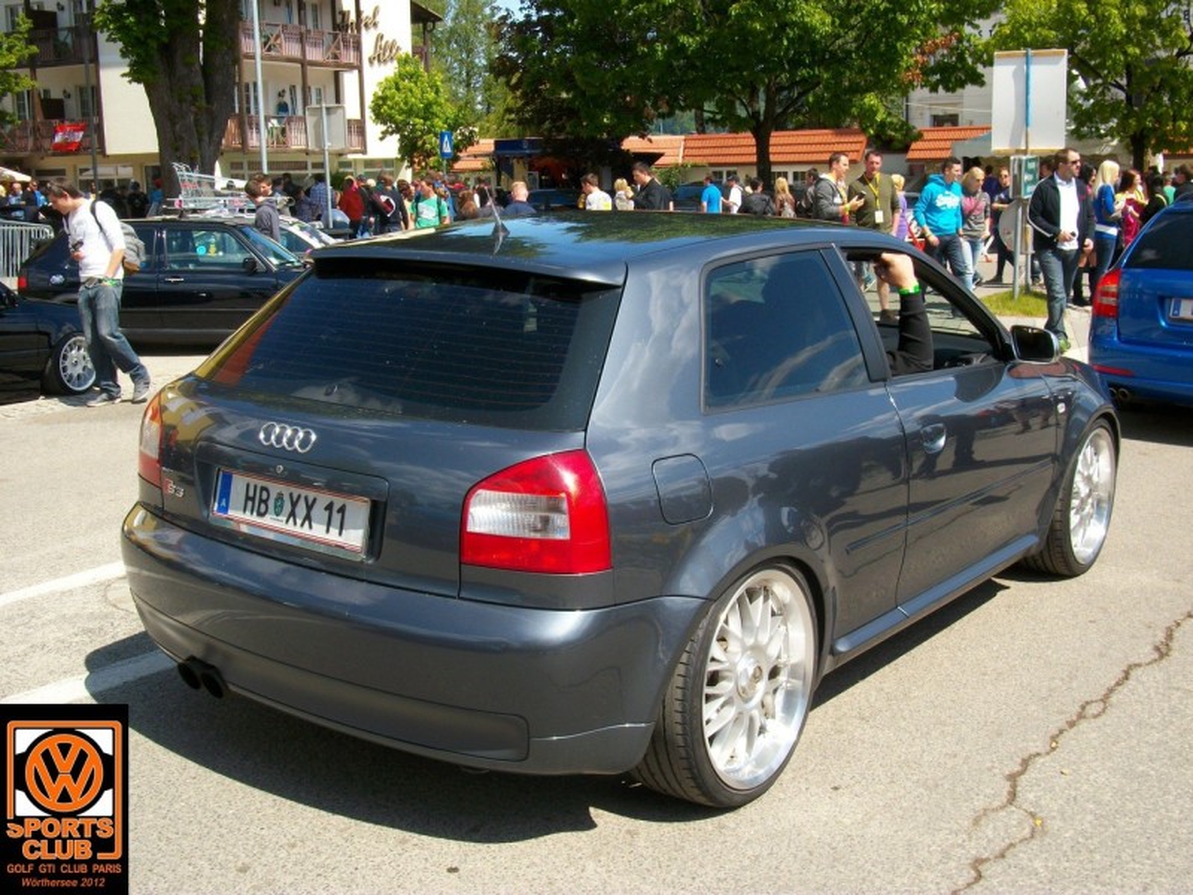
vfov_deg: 34.3
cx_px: 596
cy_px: 448
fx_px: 1447
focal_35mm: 42
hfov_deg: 44.8
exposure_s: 1/185
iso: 80
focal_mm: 7.1
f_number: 6.3
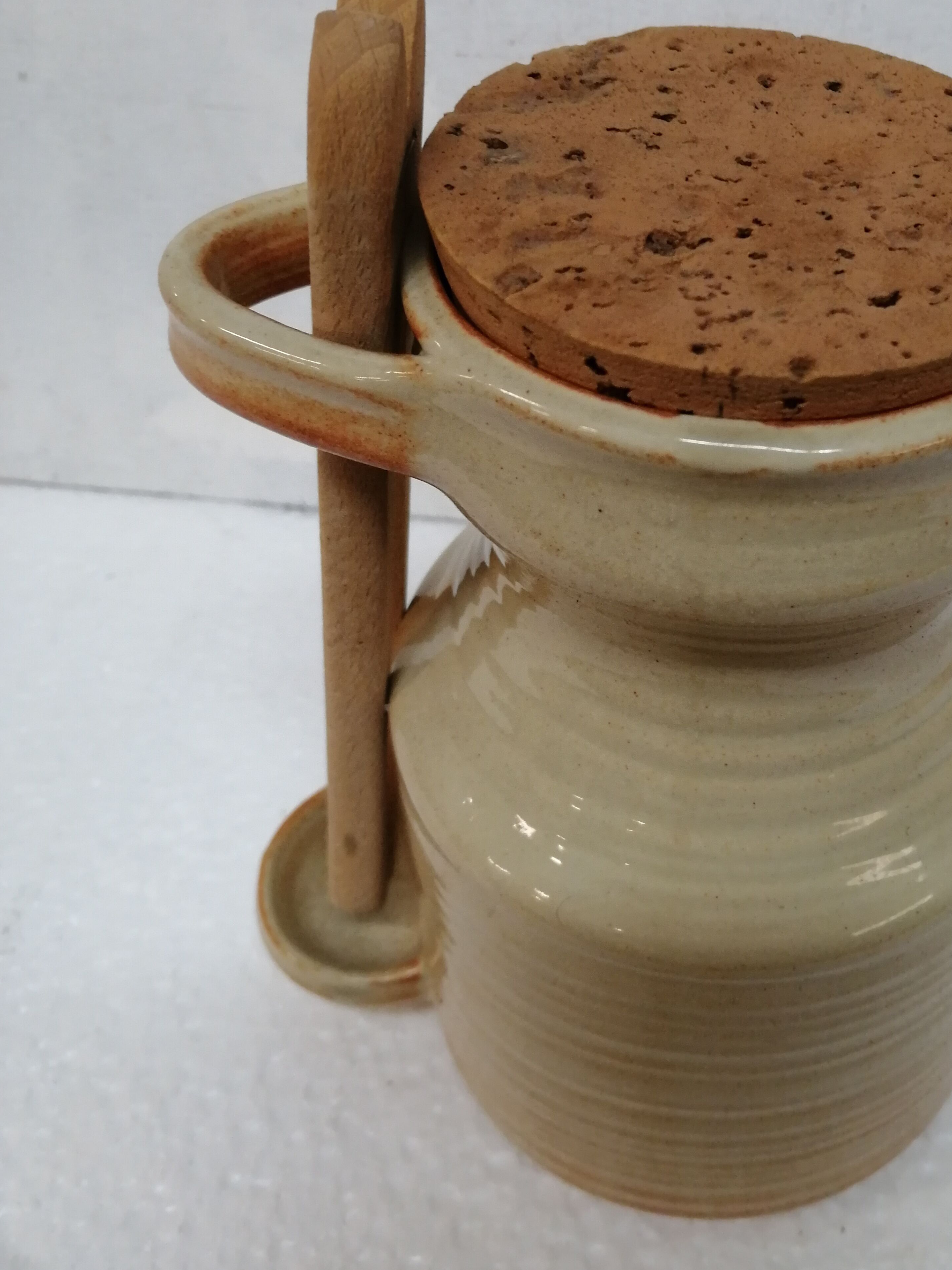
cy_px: 470
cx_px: 632
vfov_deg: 50.8
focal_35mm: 36
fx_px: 1320
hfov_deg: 39.2
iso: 200
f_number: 1.8
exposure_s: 1/100
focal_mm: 3.95
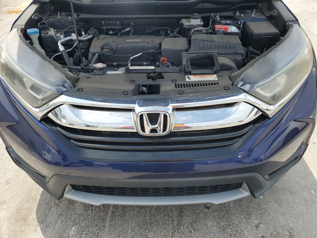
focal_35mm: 26
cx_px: 158
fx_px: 238
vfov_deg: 53.1
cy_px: 119
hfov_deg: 67.3
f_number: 1.5
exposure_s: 1/2000
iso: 50
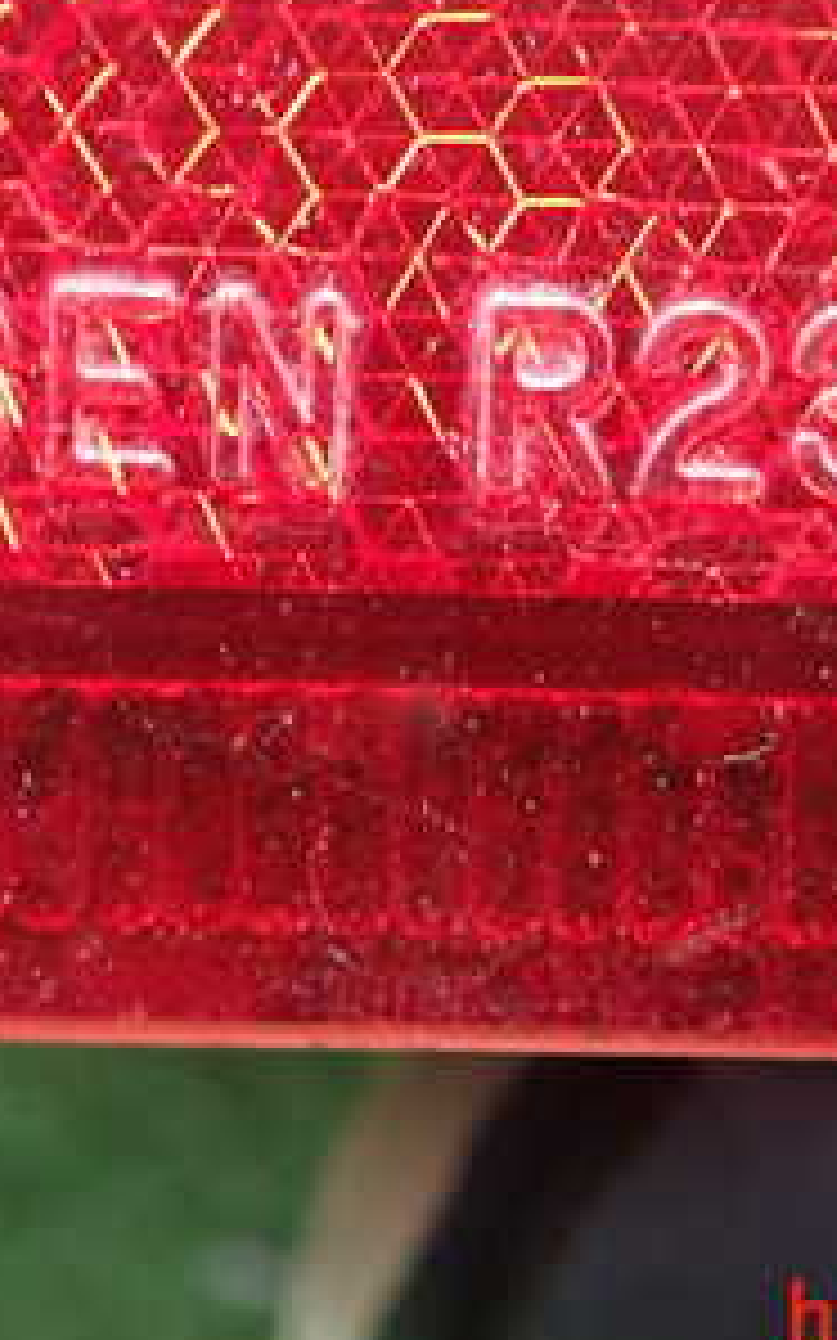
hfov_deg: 20.3
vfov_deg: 31.5
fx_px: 2338
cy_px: 369
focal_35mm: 64
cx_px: 454
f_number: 2.3
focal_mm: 5.5
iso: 800
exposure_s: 1/30
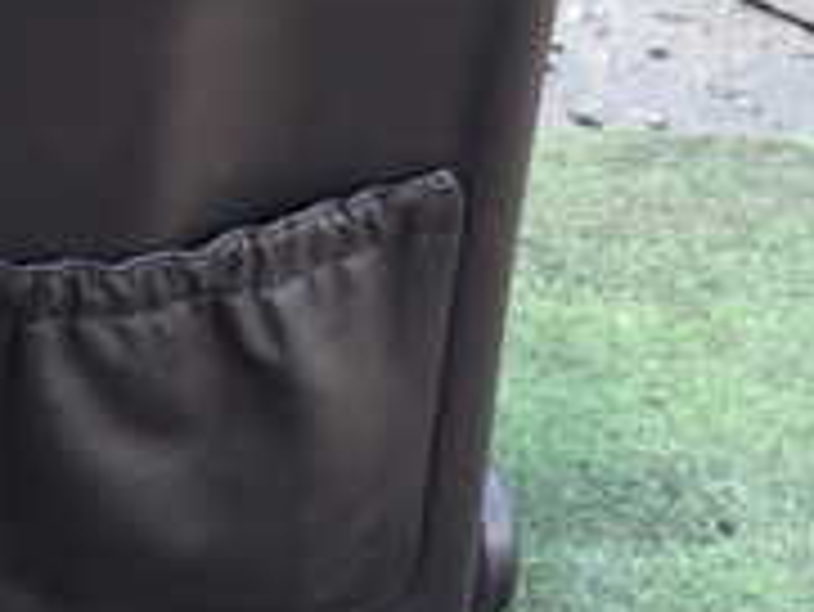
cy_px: -266
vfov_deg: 16.4
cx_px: -63
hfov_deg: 22.3
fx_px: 1953
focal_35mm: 83
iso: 100
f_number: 2
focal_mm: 4.5
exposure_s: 1/100
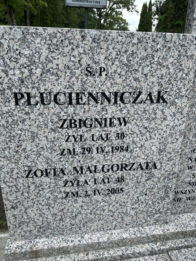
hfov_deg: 53.1
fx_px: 196
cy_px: 130
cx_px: 98
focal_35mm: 26
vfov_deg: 67.3
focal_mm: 5.7
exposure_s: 1/1326
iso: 50
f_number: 1.5
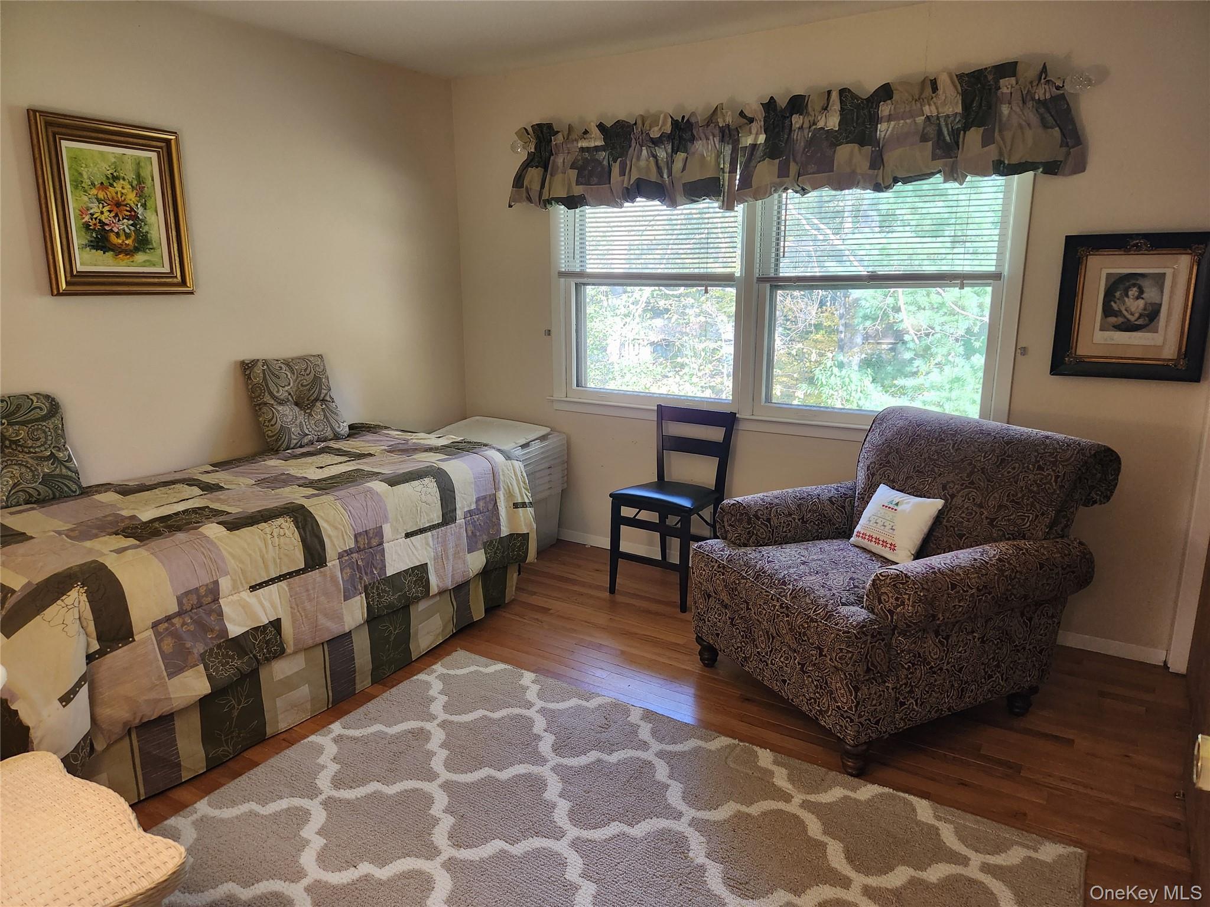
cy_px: 454
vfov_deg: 58.9
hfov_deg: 73.9
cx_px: 605
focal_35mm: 23
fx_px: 804
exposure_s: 1/120
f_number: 1.8
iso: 320
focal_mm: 5.4
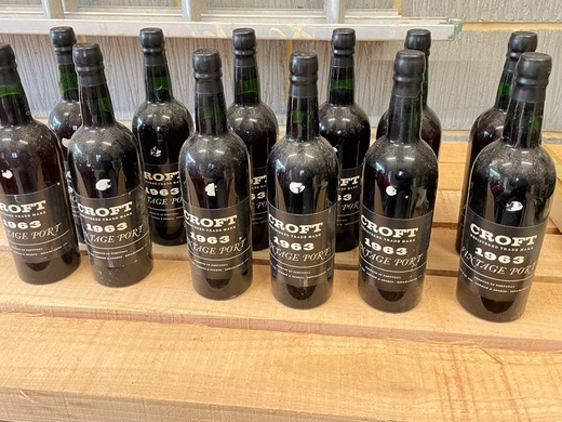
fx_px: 520
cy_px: 167
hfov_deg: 56.8
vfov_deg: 43.9
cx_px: 282
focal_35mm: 32
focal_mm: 4.2
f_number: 1.6
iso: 800
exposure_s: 1/25
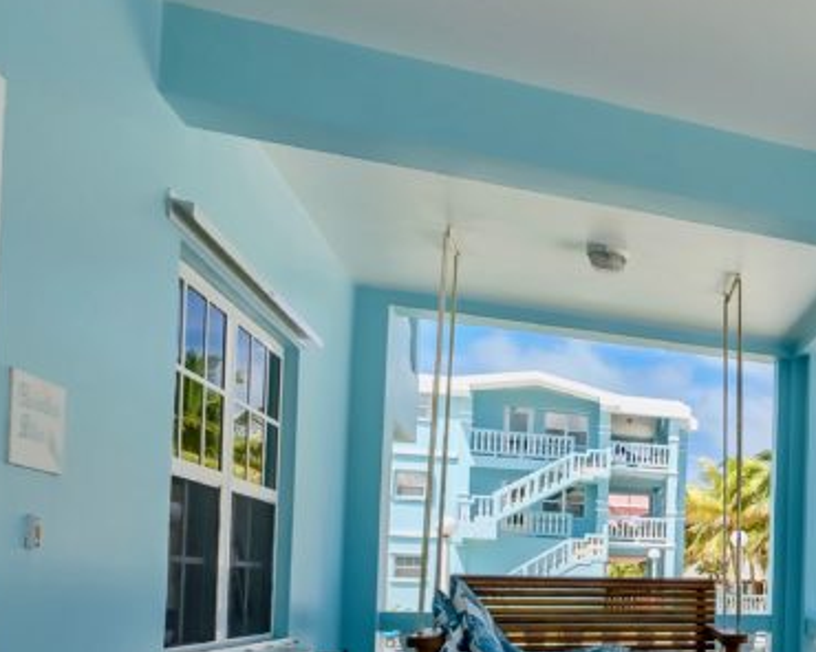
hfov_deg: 32.6
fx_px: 942
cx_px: 1103
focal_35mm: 39
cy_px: 585
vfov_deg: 36.0
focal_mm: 10
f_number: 5.6
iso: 200
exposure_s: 1/4000
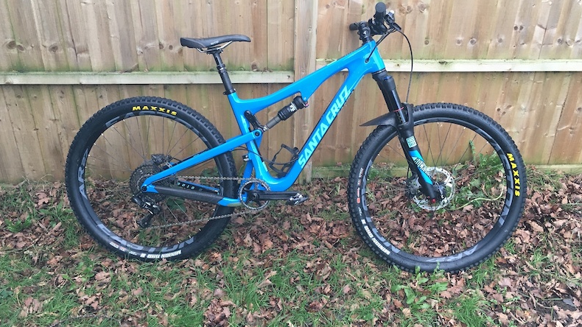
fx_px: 494
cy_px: 158
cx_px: 294
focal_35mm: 32
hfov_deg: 61.0
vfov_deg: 36.7
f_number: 2.2
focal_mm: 4.15
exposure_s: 1/33
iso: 50
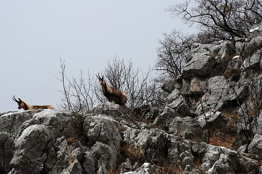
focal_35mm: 175
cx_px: 99
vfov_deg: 7.8
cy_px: 79
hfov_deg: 11.7
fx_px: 1272
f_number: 13
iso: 200
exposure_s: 1/640
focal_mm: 135
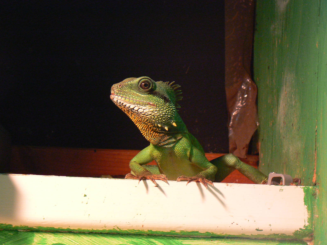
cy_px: 123
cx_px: 163
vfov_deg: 11.3
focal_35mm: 131
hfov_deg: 15.1
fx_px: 1237
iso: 200
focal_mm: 21.6
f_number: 3.2
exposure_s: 1/10
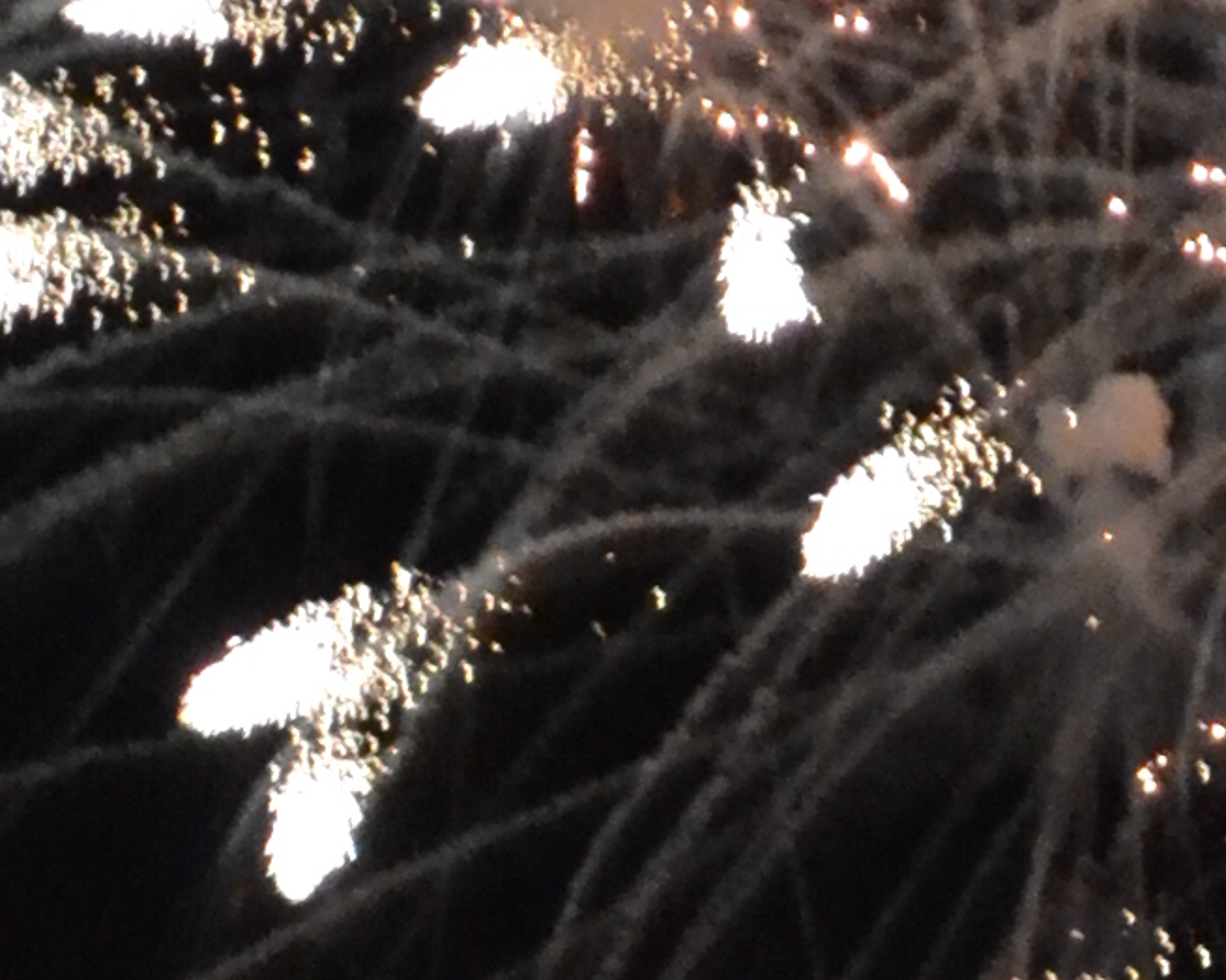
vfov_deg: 2.8
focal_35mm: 544
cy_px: 2072
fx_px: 19750
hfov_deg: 3.6
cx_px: 1346
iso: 3200
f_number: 5.6
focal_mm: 55
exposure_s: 1/13
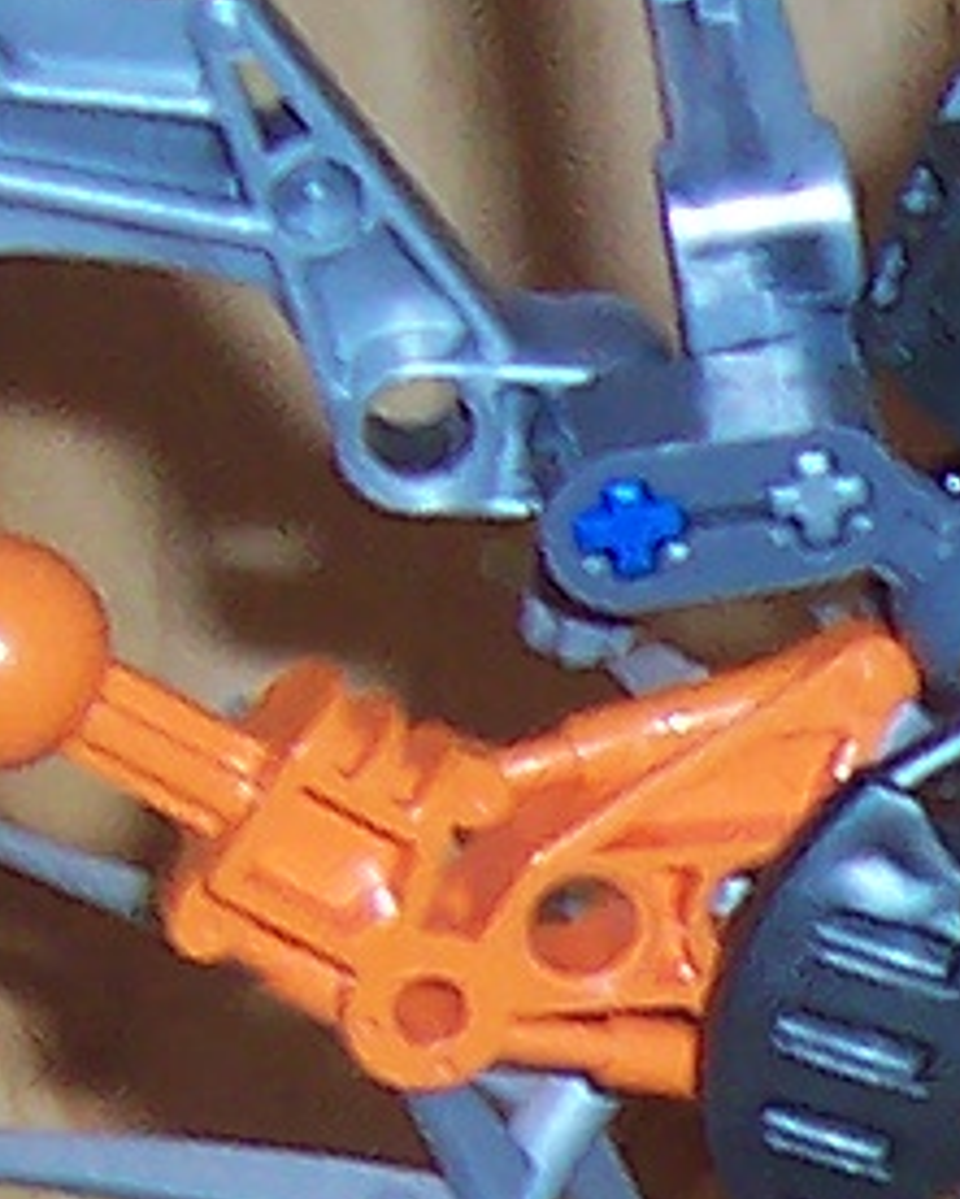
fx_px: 9442
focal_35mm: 266
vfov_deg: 7.1
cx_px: 2776
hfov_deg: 5.5
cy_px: 2242
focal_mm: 5.6
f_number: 2.8
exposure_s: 1/60
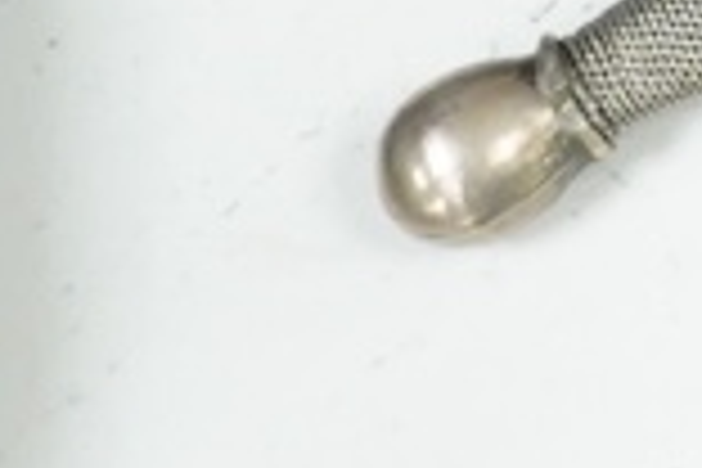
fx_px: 6337
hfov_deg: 5.7
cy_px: -1030
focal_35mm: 325
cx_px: 2527
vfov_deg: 4.1
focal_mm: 30
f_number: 3.5
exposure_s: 1/200
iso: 2000
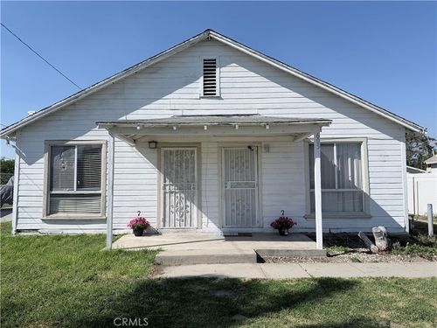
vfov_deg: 56.8
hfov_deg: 71.6
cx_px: 218
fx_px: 303
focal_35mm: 24
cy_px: 164
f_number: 1.78
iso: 80
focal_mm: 6.76
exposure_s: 1/6711
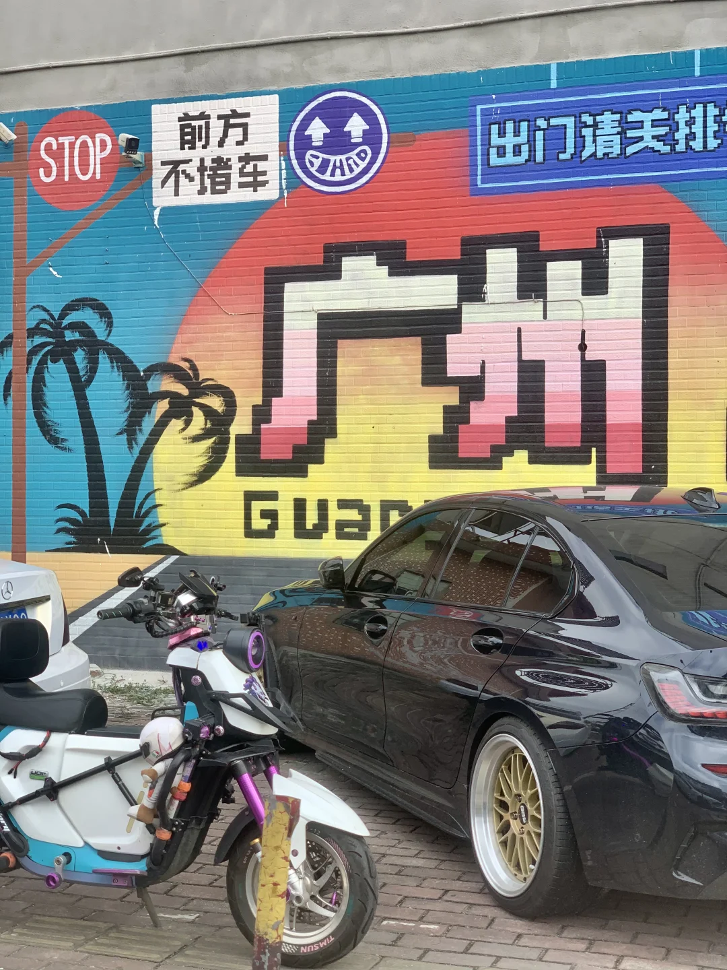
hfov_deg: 28.0
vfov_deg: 36.8
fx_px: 1456
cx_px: 364
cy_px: 485
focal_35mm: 52
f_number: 2.4
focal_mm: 6
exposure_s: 1/262
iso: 16
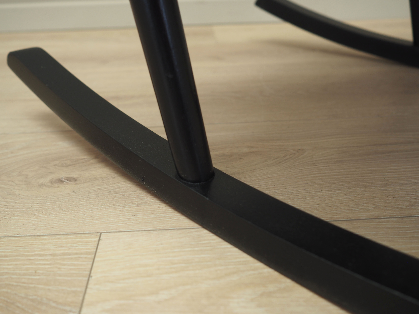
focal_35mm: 34
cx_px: 210
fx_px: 412
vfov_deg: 41.8
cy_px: 157
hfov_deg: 54.0
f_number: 2.5
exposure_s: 1/25
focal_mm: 17
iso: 200
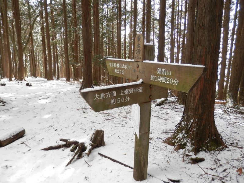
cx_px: 122
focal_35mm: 25
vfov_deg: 54.9
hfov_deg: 69.4
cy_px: 92
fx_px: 176
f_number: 3
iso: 80
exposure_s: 1/80
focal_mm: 4.5
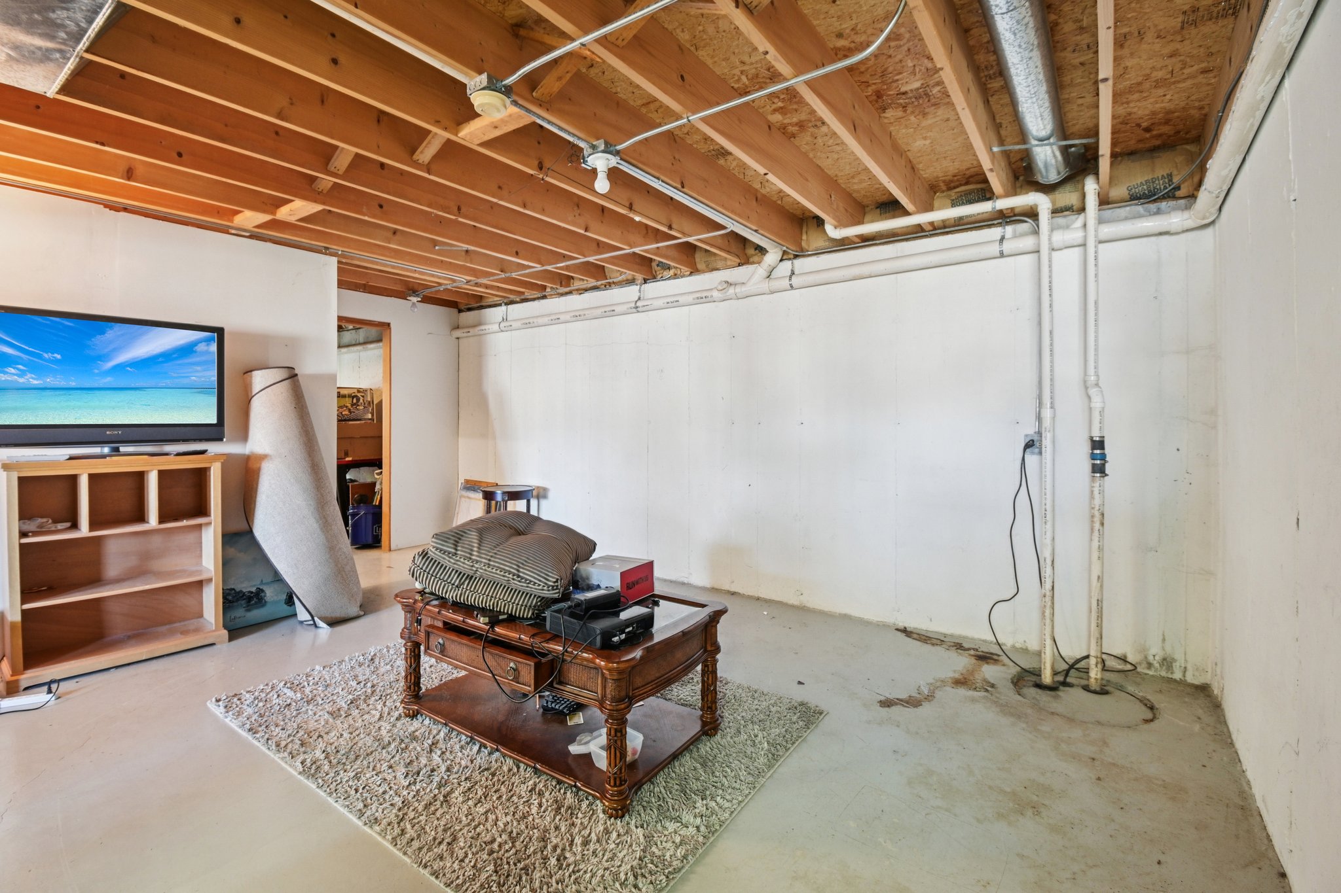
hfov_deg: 100.4
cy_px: 446
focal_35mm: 15
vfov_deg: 77.3
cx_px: 670
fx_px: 559
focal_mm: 10
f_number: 8
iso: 400
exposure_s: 1/2
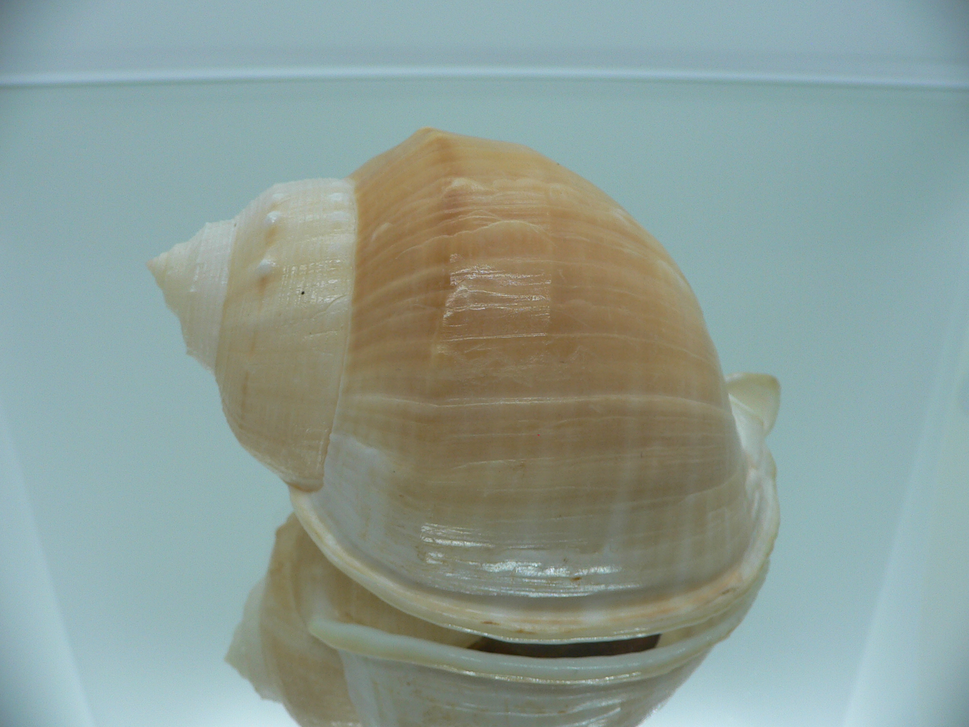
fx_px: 980
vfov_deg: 40.7
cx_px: 484
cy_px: 364
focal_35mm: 35
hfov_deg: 52.6
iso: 80
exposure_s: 1/60
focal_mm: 4.6
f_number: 2.8
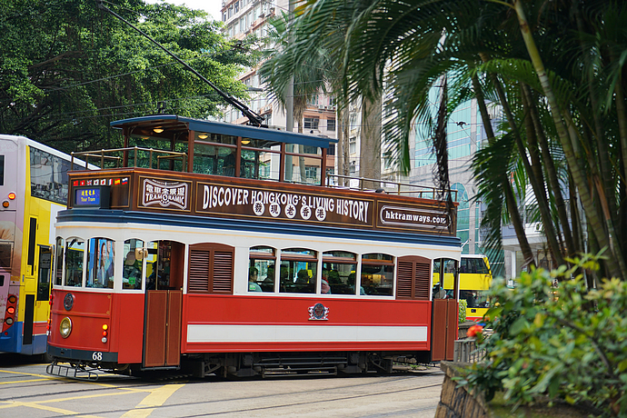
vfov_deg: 19.5
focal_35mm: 70
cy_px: 209
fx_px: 1219
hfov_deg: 28.8
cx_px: 314
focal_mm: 70
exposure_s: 1/400
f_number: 4
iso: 400
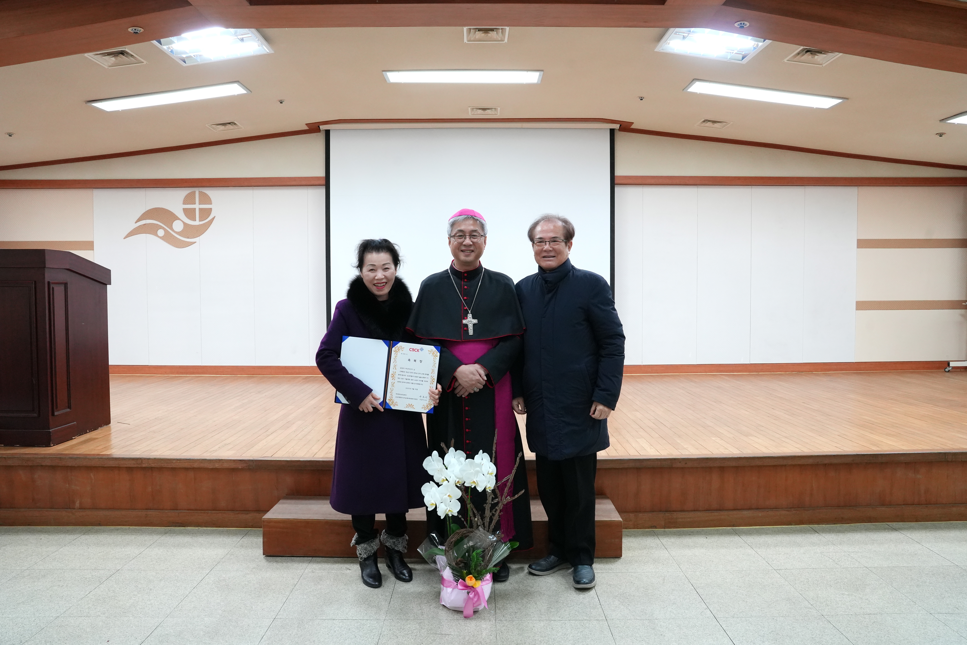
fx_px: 645
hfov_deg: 73.7
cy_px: 322
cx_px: 484
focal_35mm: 24
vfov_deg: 53.1
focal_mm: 24
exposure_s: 1/80
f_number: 8
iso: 3200
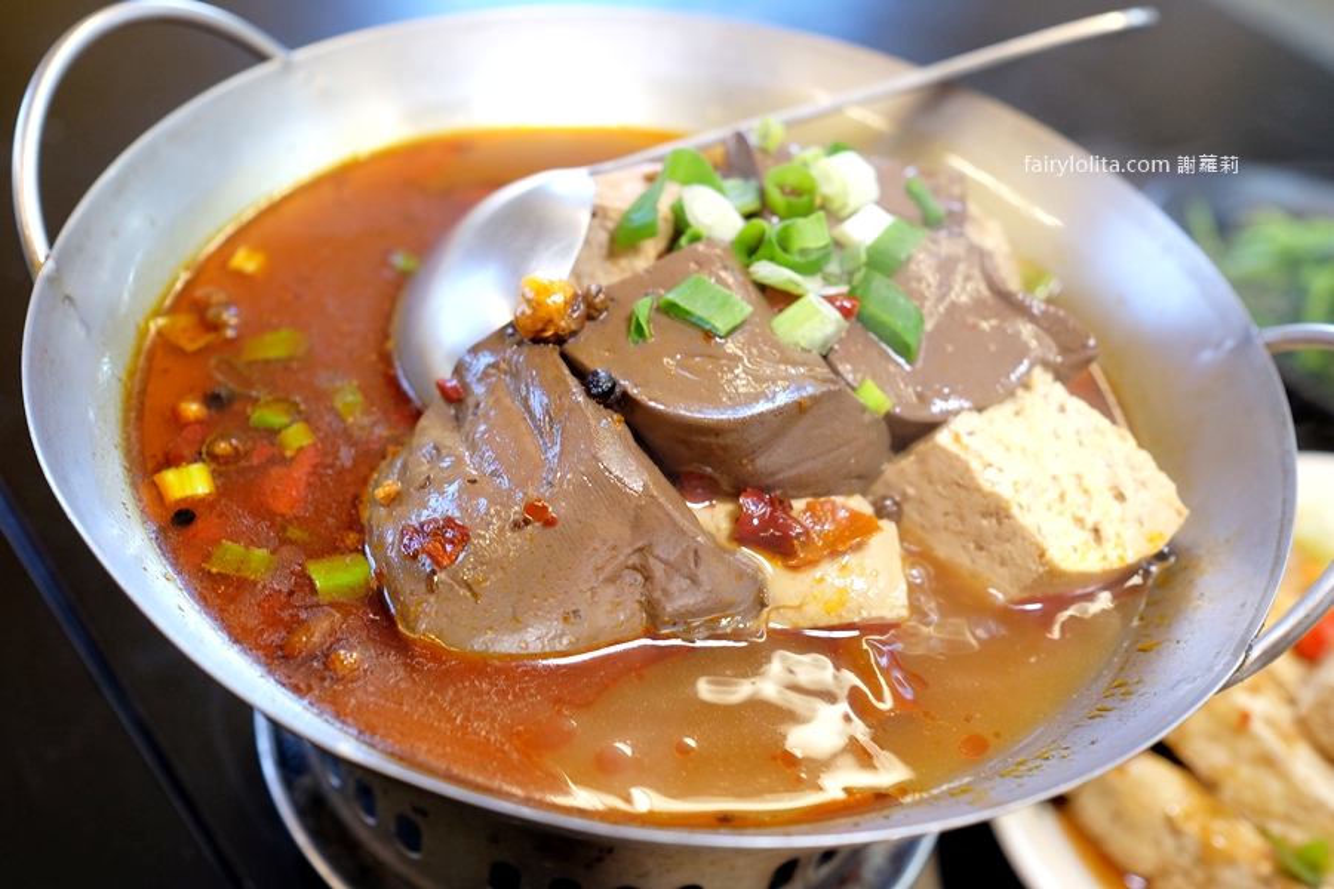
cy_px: 444
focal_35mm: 35
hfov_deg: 54.4
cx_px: 667
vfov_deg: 37.9
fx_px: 1297
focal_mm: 23
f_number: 3.6
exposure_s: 1/50
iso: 1000
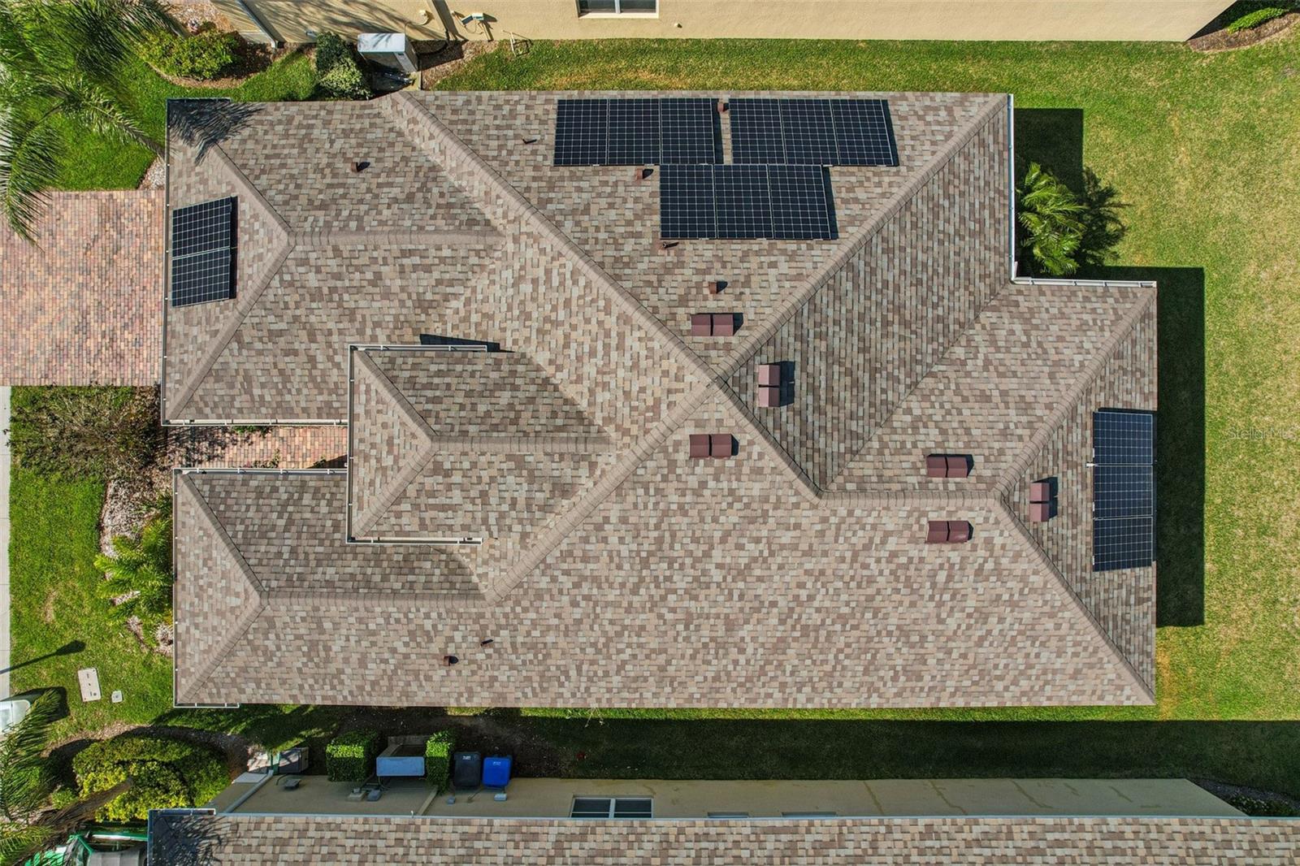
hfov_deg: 78.6
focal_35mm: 22
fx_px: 794
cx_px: 650
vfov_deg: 57.2
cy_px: 433
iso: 100
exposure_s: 1/240
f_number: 2.8
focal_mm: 8.4
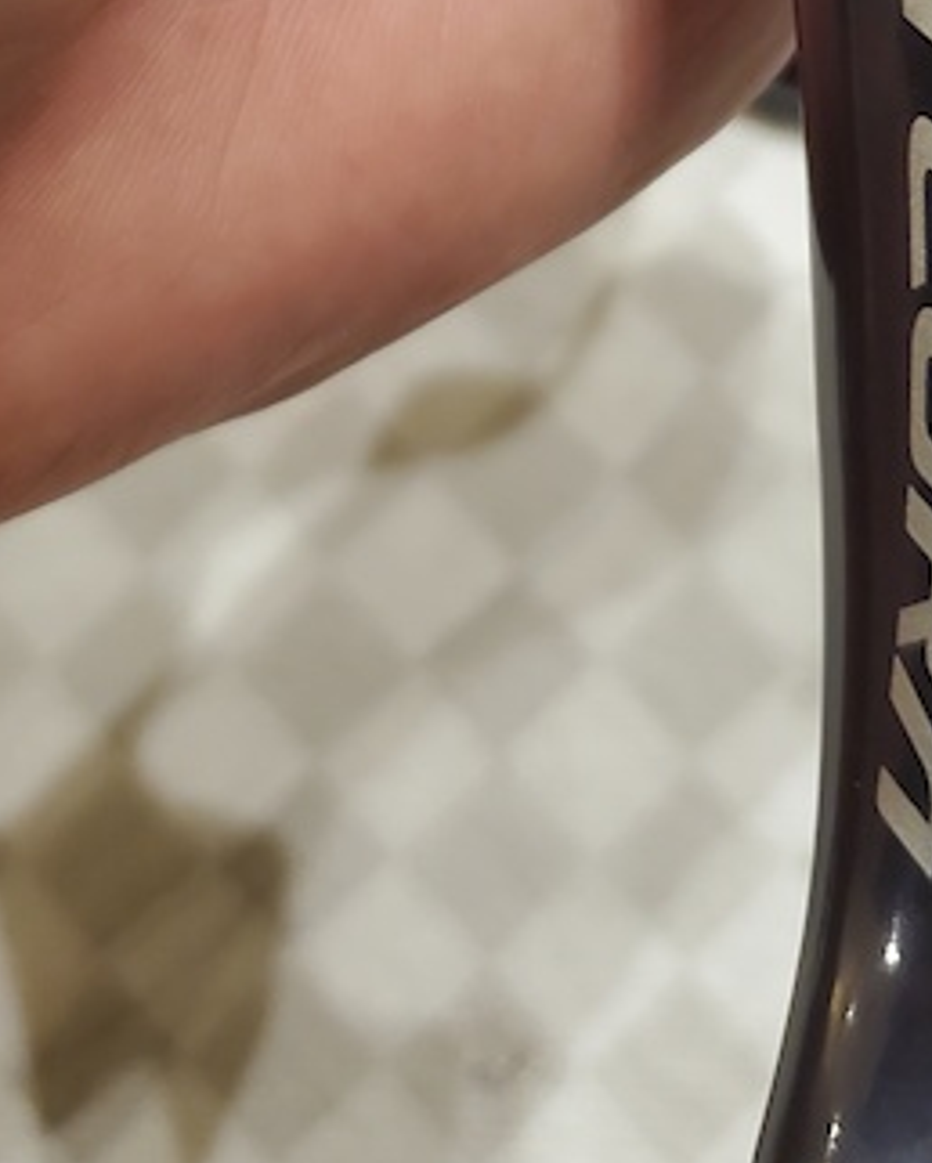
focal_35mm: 63
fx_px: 2170
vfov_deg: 27.7
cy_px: -76
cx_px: 527
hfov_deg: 24.2
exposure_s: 1/40
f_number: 1.5
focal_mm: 4.3
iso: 320
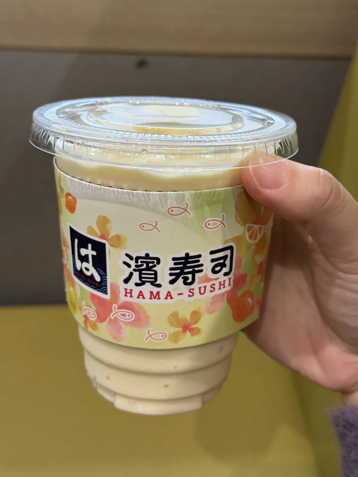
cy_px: 238
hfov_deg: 30.3
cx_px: 179
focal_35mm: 48
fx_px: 662
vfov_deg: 39.7
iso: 80
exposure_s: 1/100
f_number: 1.78
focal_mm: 6.76
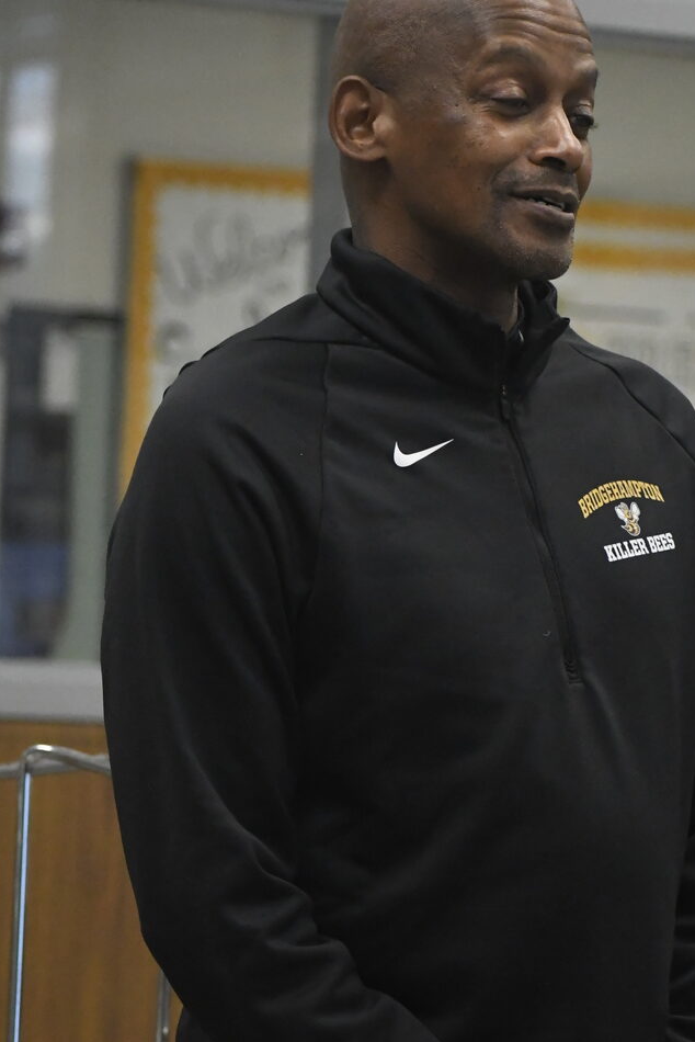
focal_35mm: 232
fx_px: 6713
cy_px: 542
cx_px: 529
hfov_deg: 5.9
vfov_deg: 8.9
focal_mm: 98
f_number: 4.8
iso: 8000
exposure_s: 1/500
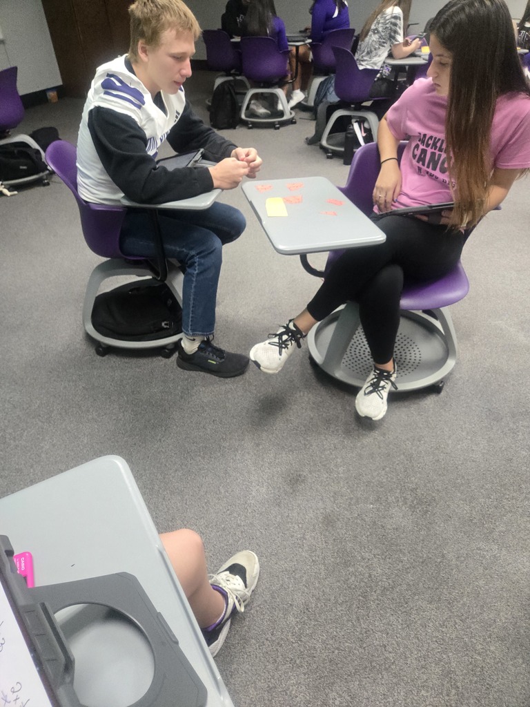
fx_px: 470
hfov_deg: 58.9
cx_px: 265
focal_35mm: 23
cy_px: 354
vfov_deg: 73.9
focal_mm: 5.4
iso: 800
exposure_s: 1/120
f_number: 1.8
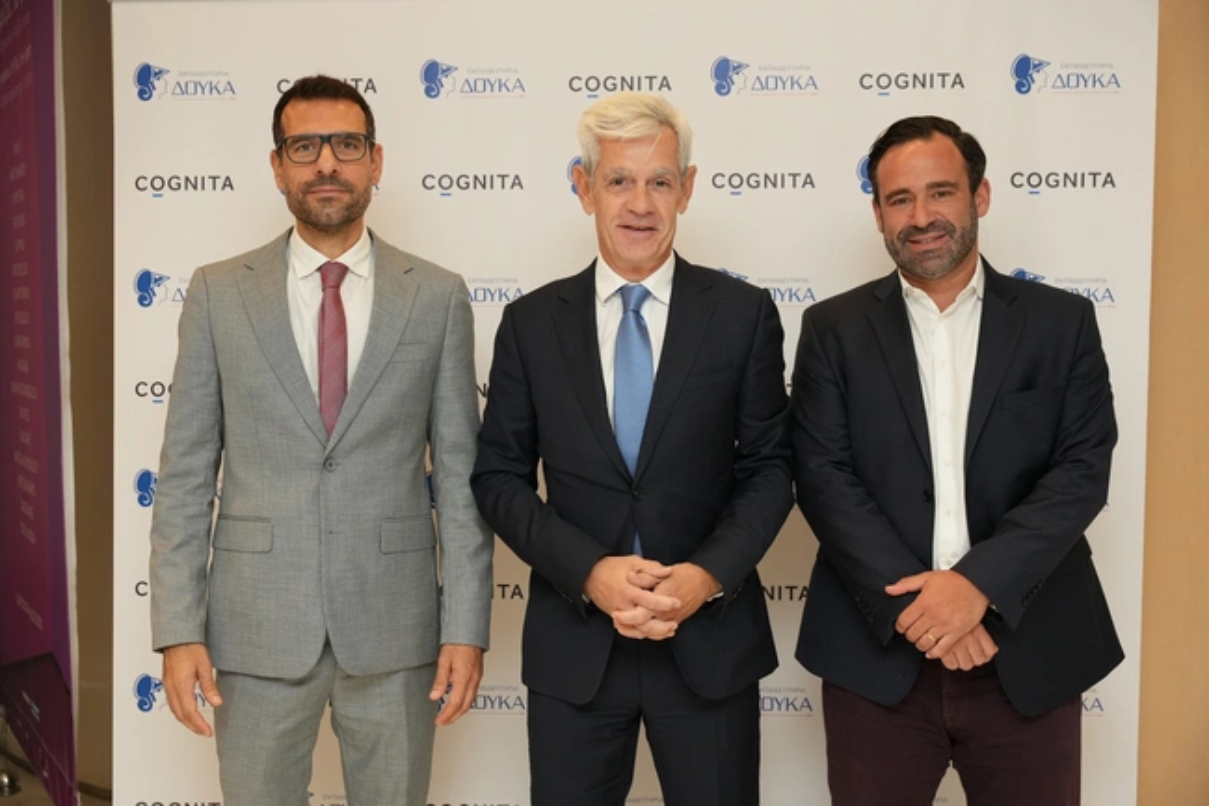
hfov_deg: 40.6
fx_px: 1635
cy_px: 403
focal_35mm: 49
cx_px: 604
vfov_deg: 27.7
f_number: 4.5
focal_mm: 48.7
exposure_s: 1/200
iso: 1600
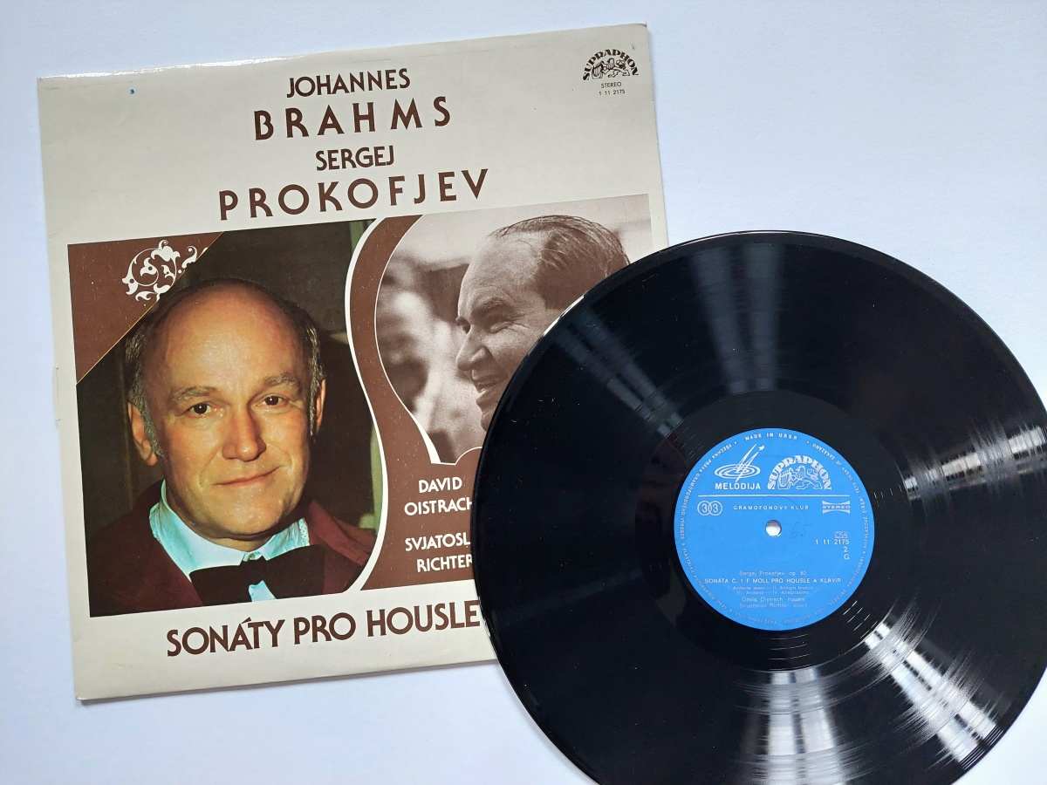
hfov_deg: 71.6
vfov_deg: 56.8
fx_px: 726
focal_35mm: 24
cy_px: 392
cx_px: 524
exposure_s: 1/60
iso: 400
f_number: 1.8
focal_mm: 5.23
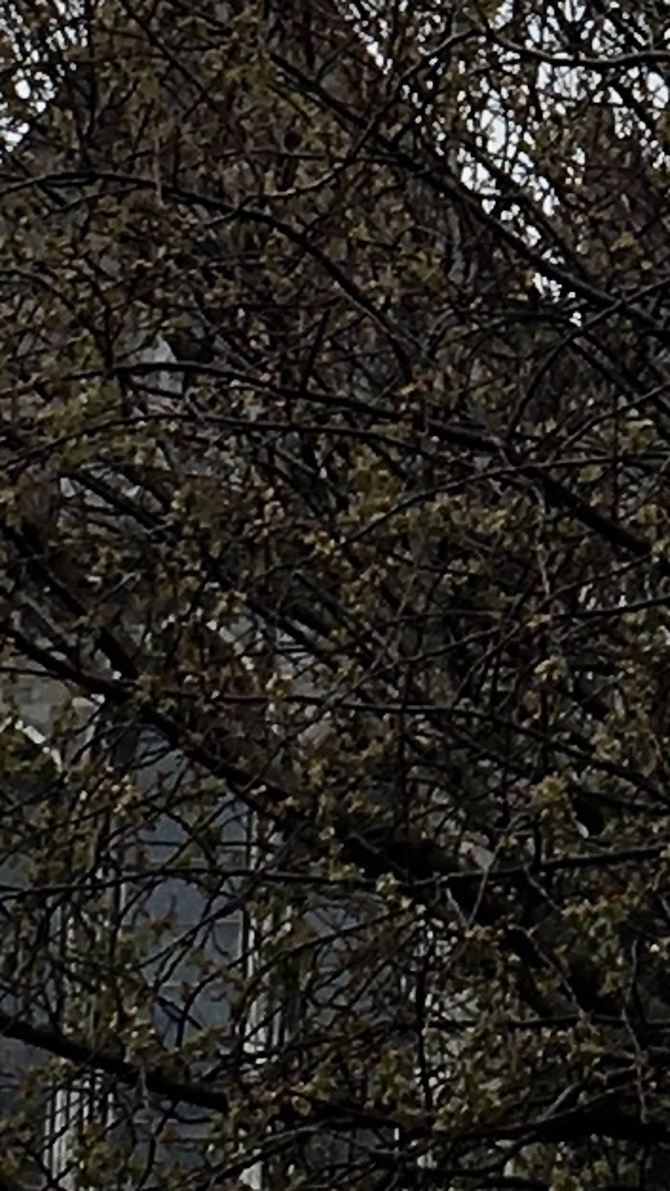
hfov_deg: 5.9
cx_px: 1241
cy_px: -146
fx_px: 6415
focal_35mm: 203
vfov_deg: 10.5
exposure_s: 1/409
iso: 25
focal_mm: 4.15
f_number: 2.2
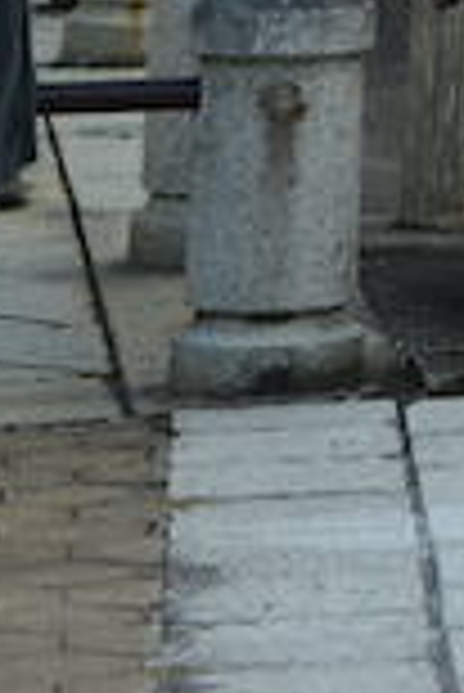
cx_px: 1982
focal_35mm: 374
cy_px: -994
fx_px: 7214
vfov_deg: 5.3
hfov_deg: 3.5
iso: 400
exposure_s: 1/160
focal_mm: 48
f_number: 7.1
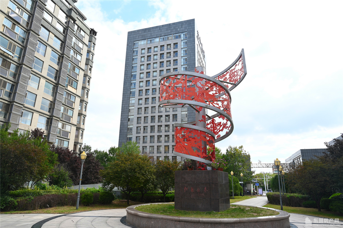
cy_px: 114
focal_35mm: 24
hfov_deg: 73.8
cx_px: 172
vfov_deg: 53.1
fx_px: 228
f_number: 9
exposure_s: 1/100
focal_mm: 24
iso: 100
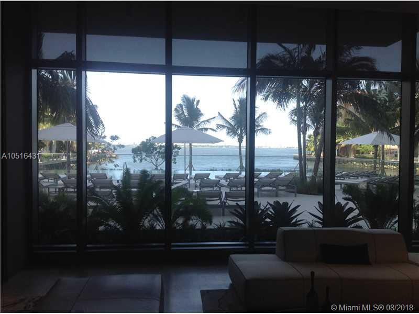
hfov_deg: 52.6
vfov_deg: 40.7
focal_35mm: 35
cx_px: 210
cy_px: 157
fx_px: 424
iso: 50
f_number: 2.4
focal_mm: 4.28
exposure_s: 1/496
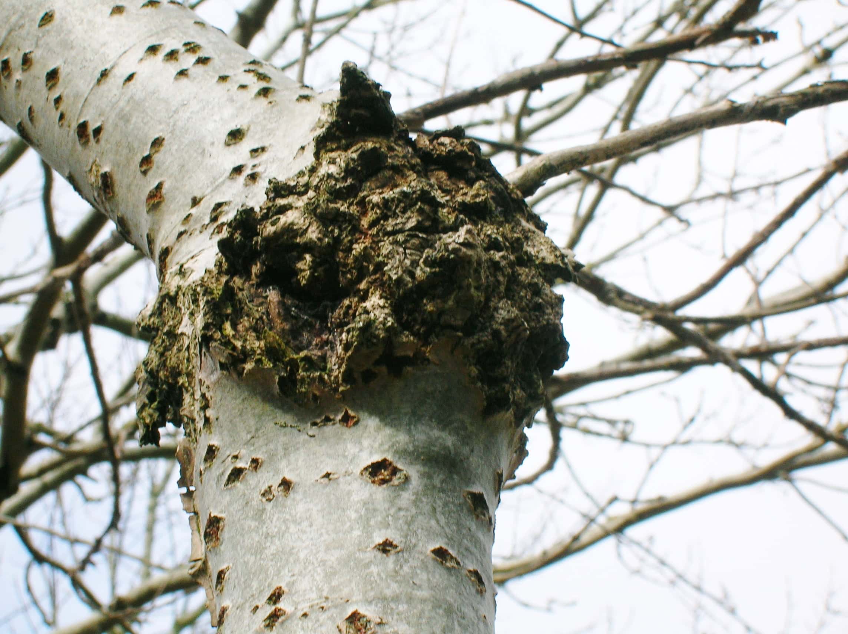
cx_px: 424
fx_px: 2301
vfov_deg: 15.7
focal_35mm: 94
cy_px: 317
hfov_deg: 20.9
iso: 50
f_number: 7.9
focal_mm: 15.7
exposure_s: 1/126
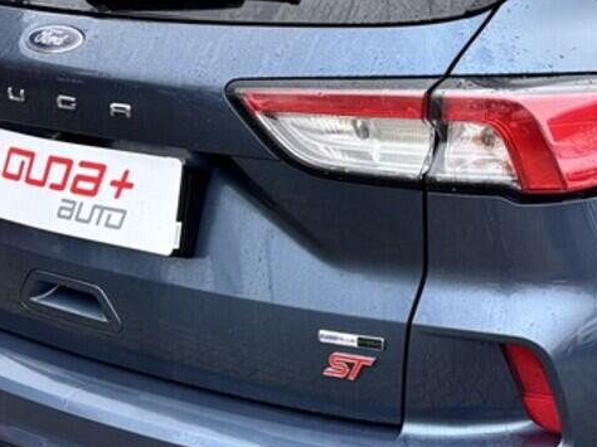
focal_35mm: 79
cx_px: 521
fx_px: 1362
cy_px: 155
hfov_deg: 24.1
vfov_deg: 18.6
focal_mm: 5.96
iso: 125
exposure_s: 1/92
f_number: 1.6
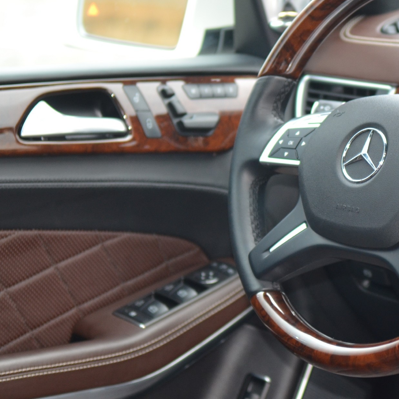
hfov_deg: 12.2
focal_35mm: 142
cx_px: 373
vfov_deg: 12.3
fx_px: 1850
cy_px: 164
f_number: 2.8
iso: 560
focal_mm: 55
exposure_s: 1/60
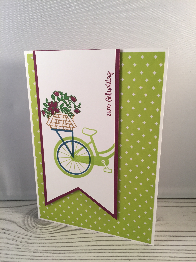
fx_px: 219
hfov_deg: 48.2
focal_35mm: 29
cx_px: 98
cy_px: 131
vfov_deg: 61.7
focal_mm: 4.15
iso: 40
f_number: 2.2
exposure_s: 1/33
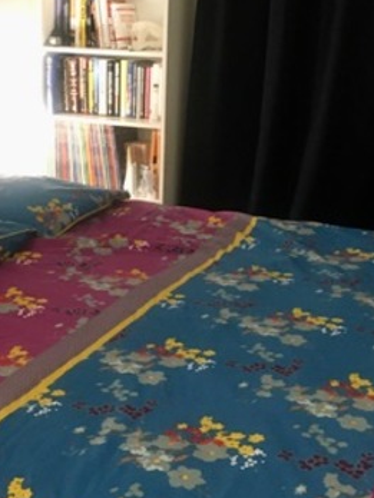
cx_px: 135
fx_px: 922
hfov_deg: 22.9
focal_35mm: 64
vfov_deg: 30.1
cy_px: 170
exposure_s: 1/20
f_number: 2.2
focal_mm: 4.15
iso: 200
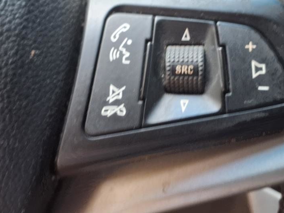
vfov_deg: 36.8
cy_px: 95
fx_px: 320
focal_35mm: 39
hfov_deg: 47.9
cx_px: 139
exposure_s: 1/60.2
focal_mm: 3.58
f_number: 1.9
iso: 40
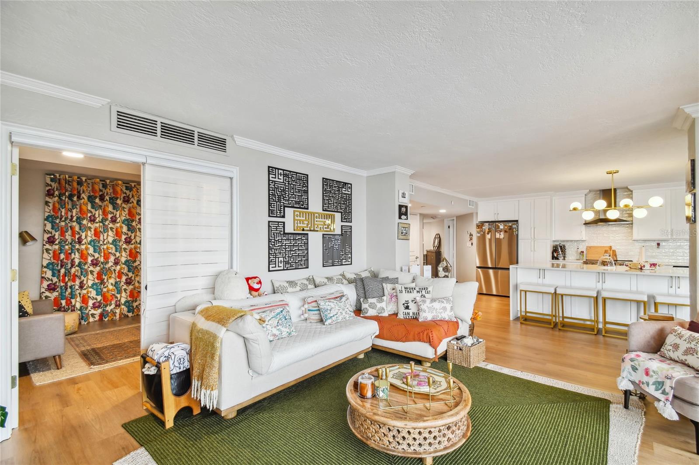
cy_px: 232
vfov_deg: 77.3
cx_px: 350
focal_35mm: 15
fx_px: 291
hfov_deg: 100.4
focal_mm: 10
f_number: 7.1
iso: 100
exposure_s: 1/3.33
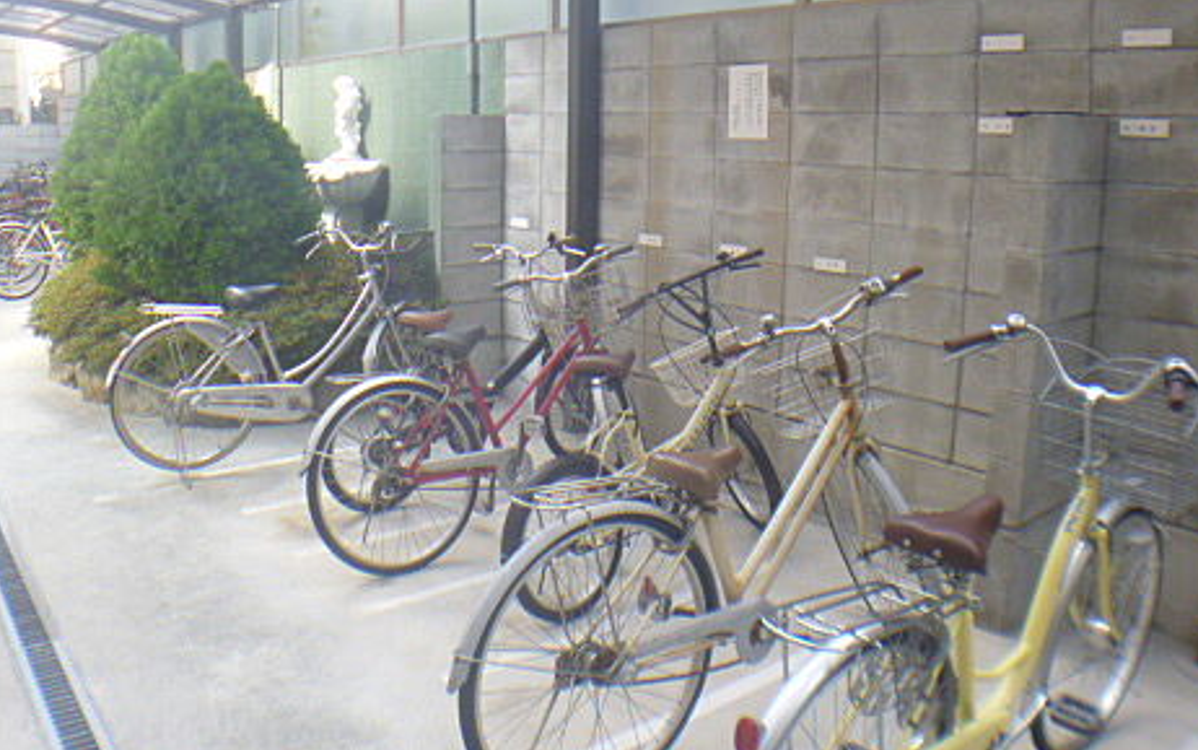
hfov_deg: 42.6
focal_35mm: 47
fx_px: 1535
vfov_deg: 27.1
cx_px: 529
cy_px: 200
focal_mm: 5.7
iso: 160
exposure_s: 1/60
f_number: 2.9
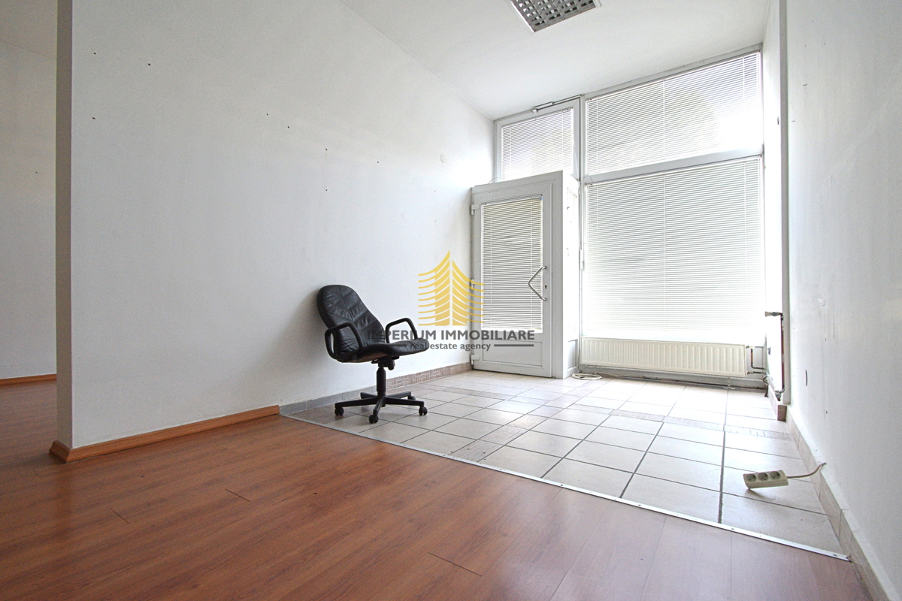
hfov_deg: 100.4
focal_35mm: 15
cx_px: 451
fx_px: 376
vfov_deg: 77.3
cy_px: 300
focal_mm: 10
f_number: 10
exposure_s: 1/30
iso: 1250
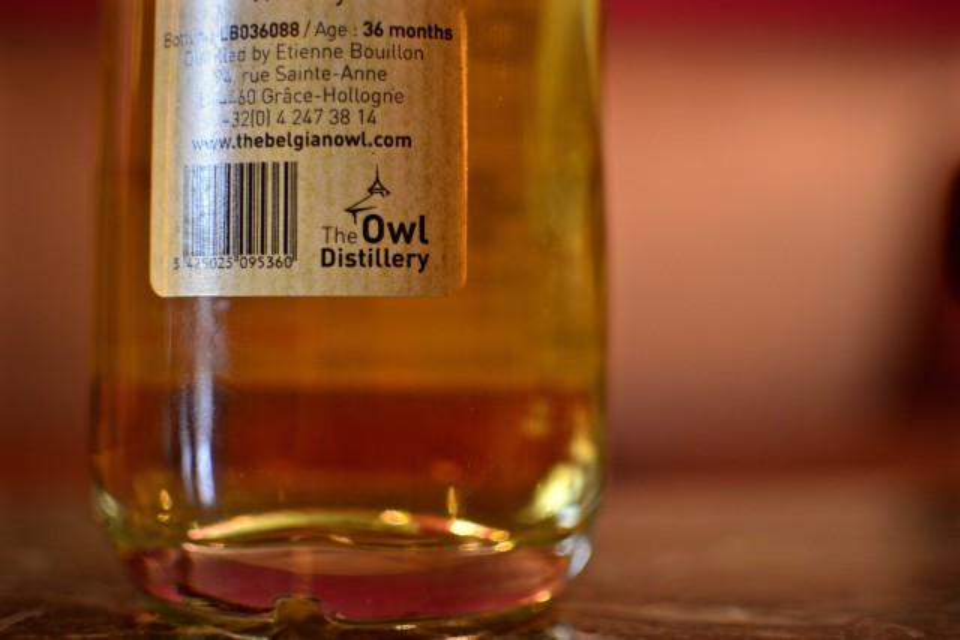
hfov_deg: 37.8
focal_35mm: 52
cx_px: 480
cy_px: 320
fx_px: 1400
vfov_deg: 25.8
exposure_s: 1/6
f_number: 1.8
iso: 400
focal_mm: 35
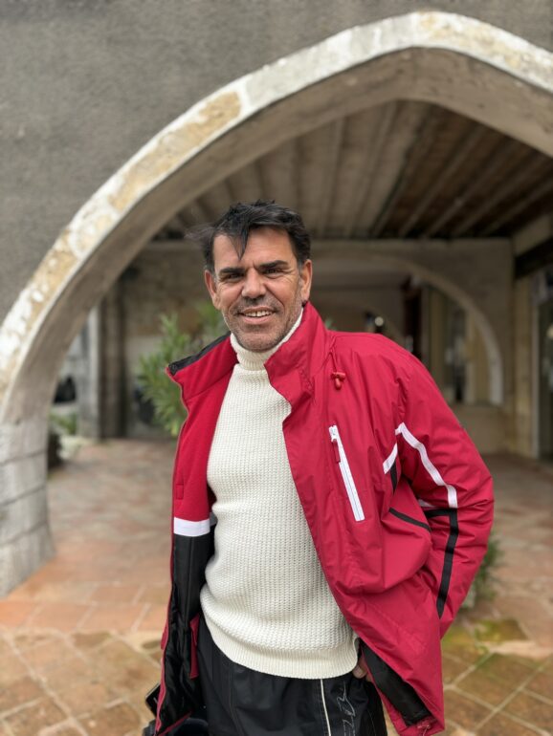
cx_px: 276
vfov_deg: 67.3
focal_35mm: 26
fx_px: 554
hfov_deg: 53.1
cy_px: 368
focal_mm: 5.96
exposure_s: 1/355
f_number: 1.6
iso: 50
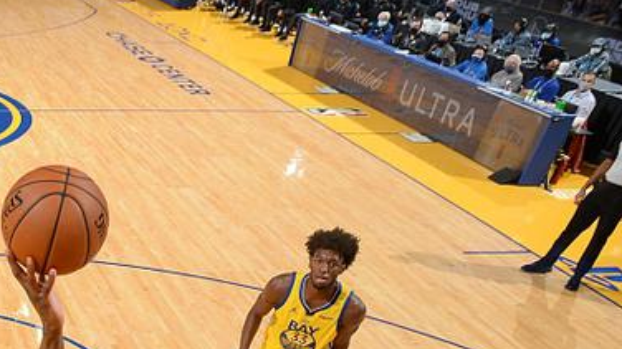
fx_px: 742
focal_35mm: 45
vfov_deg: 23.9
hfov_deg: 37.6
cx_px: -69
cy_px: 430
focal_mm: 17
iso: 320
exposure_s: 1/250
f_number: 7.1
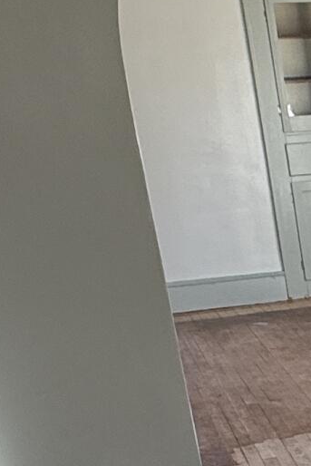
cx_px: 643
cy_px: 485
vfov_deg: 22.8
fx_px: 1101
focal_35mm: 85
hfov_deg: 13.5
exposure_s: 1/99
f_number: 2.2
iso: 100
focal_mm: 2.22
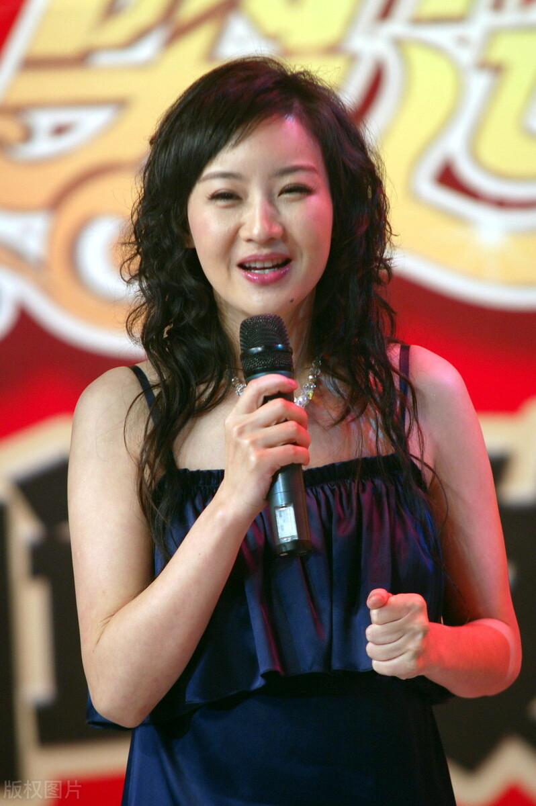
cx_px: 268
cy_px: 403
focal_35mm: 300
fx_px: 6711
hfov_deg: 4.6
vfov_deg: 6.9
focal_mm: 200
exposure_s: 1/125
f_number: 3.5
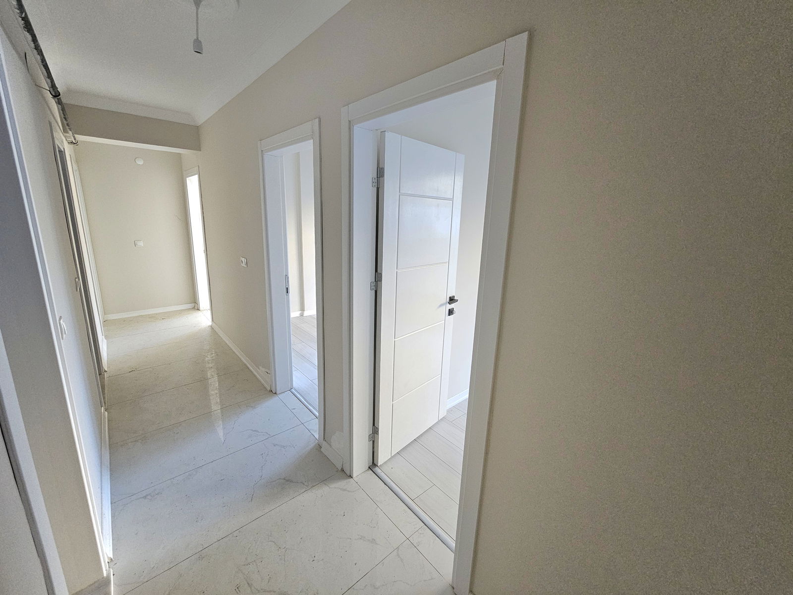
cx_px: 396
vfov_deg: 89.9
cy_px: 298
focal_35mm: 13
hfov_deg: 106.2
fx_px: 298
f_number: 2.2
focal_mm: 2.2
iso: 320
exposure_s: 1/70.9
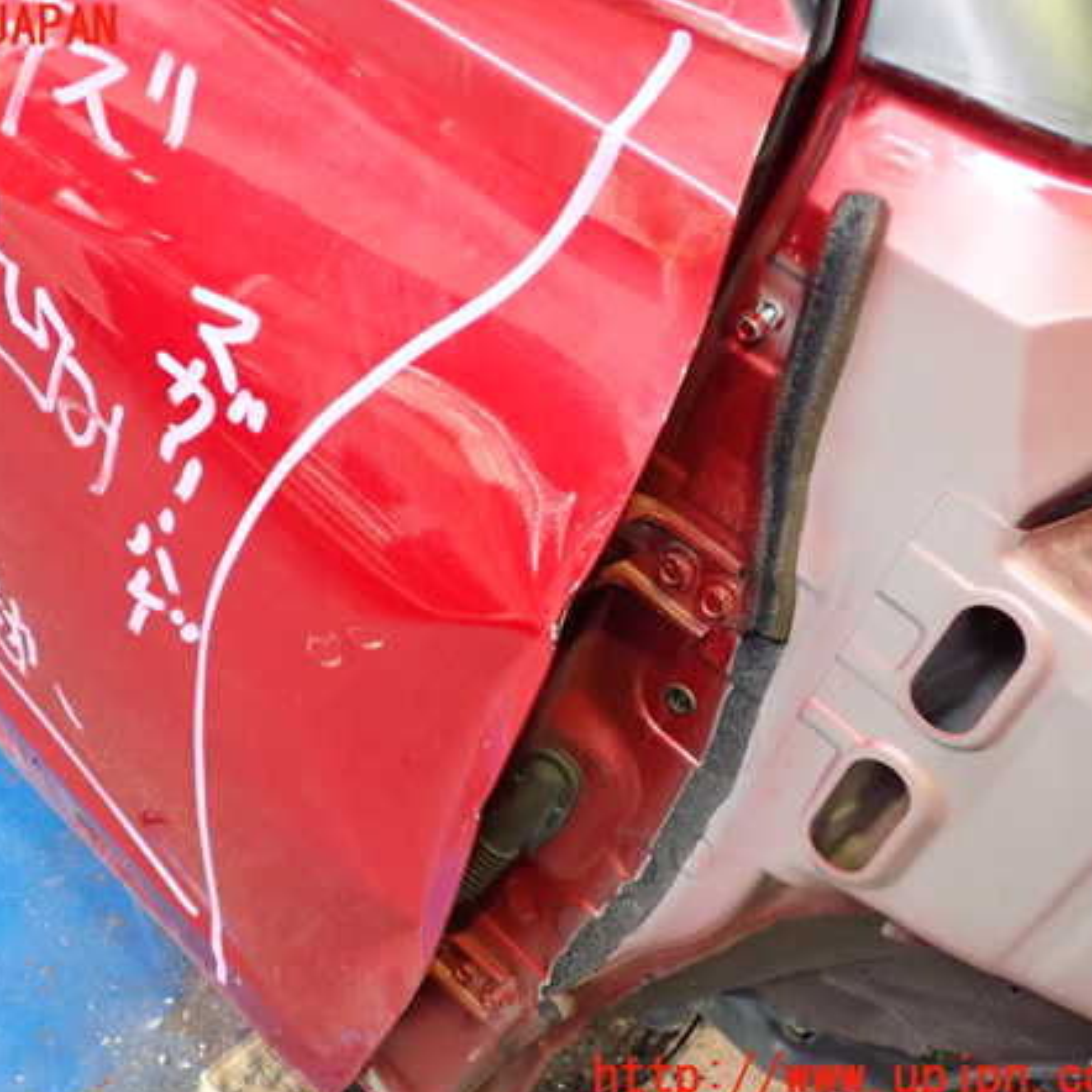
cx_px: 410
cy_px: 553
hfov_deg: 45.7
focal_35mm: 36
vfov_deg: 46.0
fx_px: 1285
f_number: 2.3
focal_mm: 5.4
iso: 1250
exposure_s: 1/125
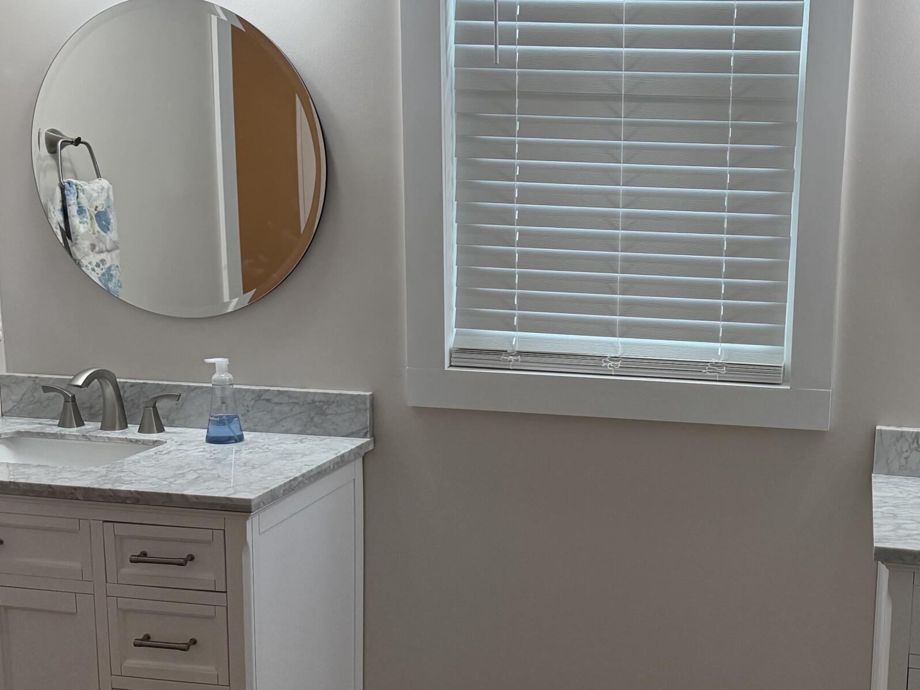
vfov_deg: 32.1
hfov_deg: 41.2
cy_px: 394
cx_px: 661
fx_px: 1196
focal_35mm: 45
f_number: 1.78
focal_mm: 6.76
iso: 200
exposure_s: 1/240
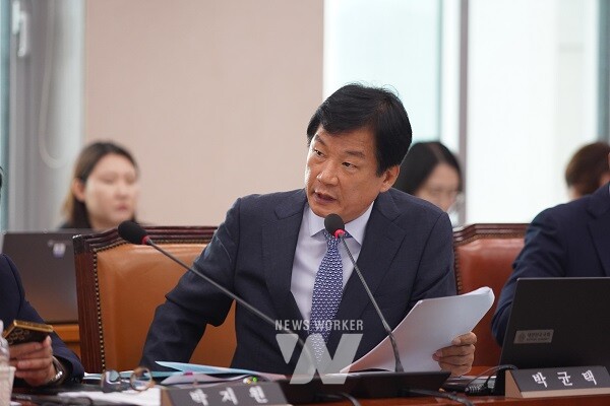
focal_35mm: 160
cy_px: 203
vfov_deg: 8.6
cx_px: 305
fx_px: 2711
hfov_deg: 12.8
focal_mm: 160
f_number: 2.8
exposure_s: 1/1000
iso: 5000
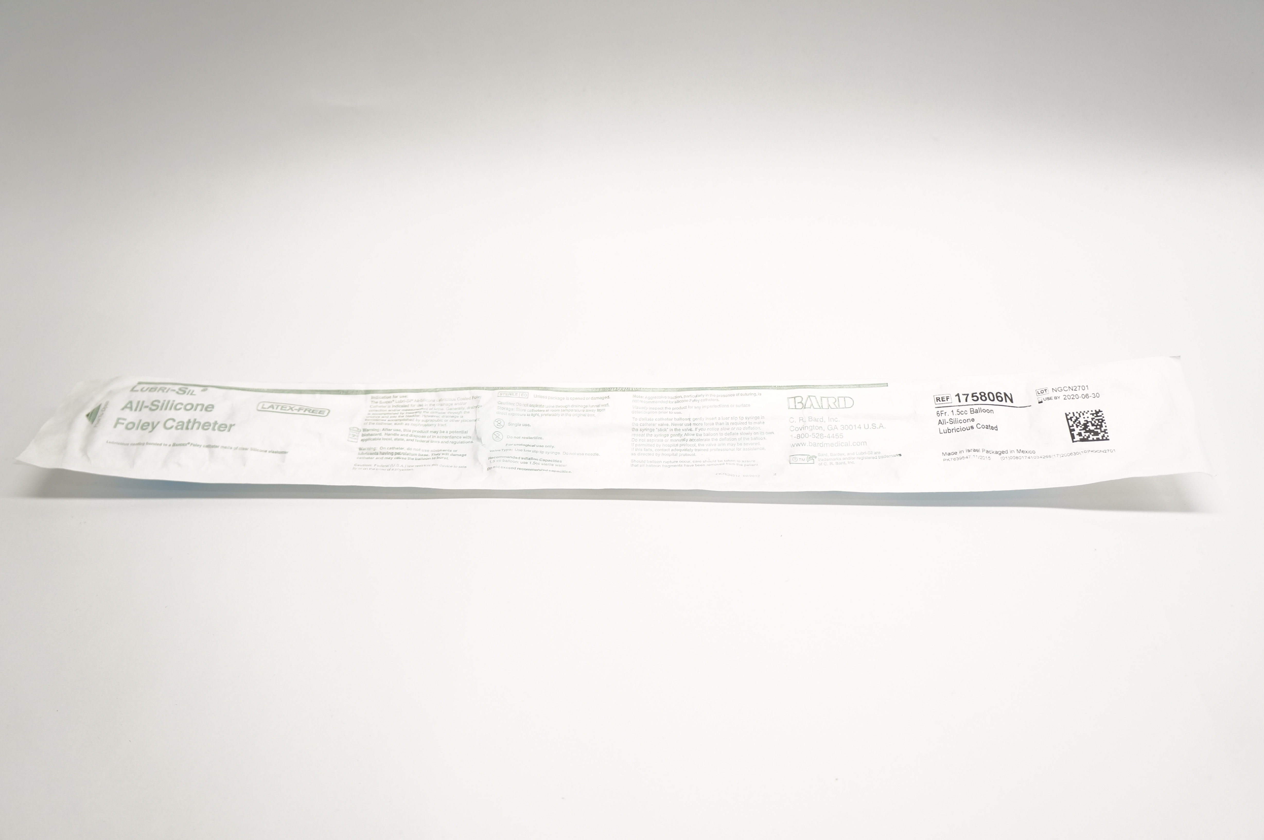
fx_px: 1052
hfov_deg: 62.0
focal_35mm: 30
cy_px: 420
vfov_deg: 43.5
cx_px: 632
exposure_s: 1/125
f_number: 4
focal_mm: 20
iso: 400
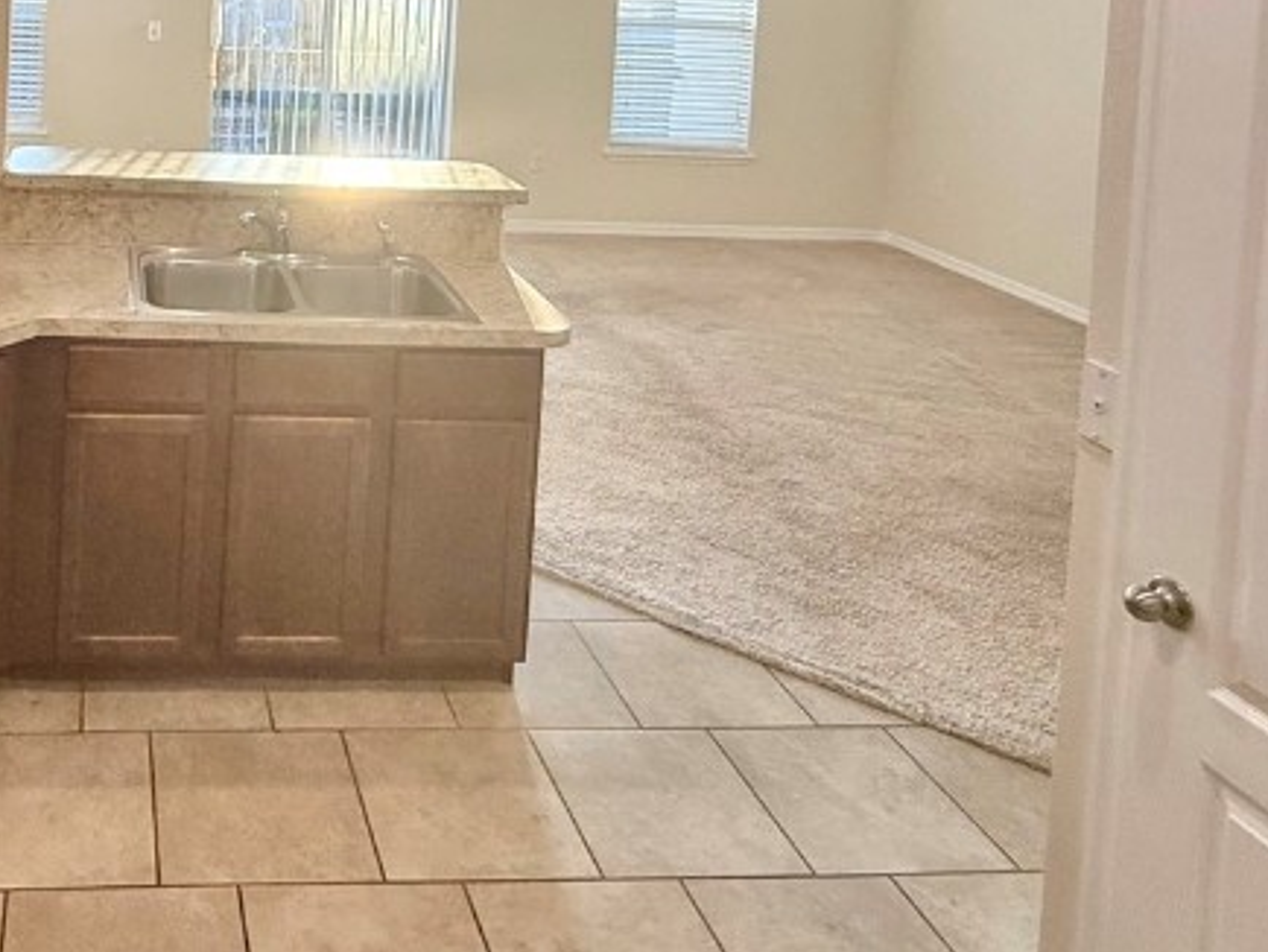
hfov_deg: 51.0
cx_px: 210
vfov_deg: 37.7
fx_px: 1209
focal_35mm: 33
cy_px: -26
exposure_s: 1/120
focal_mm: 2.22
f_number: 2.2
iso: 160
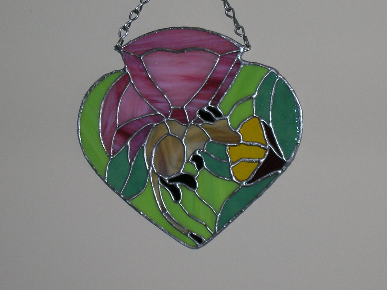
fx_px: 872
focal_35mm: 78
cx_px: 194
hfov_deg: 25.0
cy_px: 145
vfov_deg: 18.9
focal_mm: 13
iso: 50
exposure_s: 1/60.1
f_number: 4.1
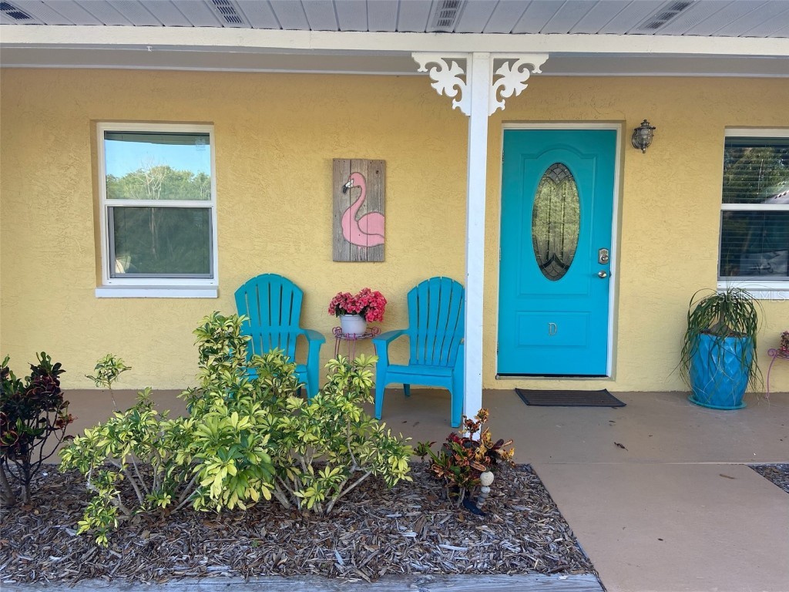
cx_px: 394
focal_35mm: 26
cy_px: 296
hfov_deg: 67.3
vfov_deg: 53.1
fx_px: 593
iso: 32
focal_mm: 4.25
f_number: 1.8
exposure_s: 1/235
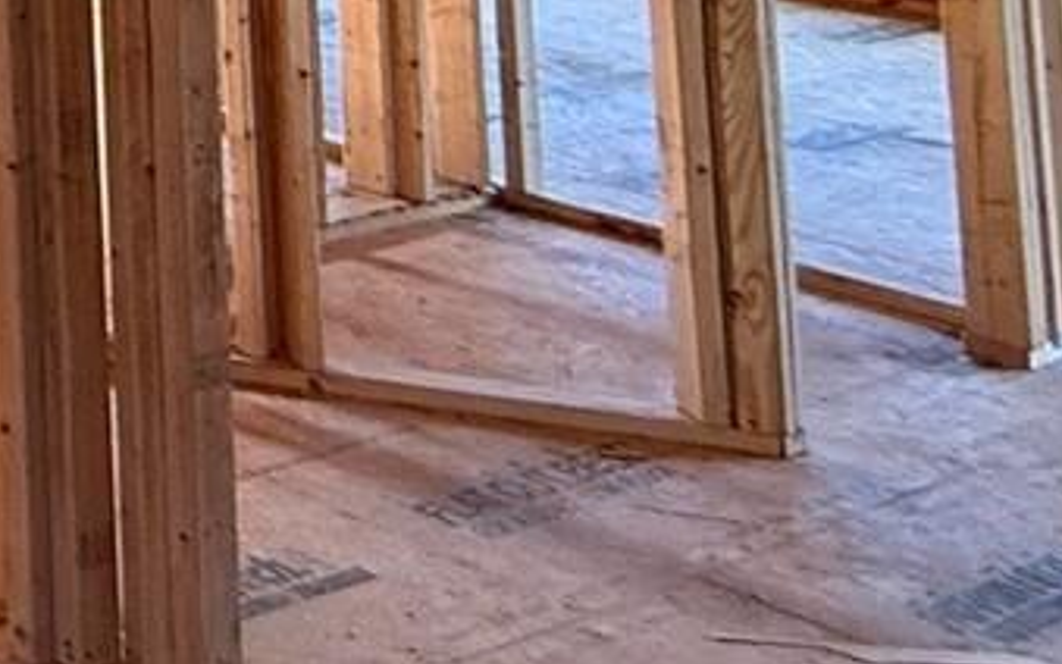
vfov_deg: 15.0
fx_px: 2026
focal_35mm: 70
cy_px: -683
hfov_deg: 16.1
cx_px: -1378
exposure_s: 1/99
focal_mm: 2.22
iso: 100
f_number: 2.2
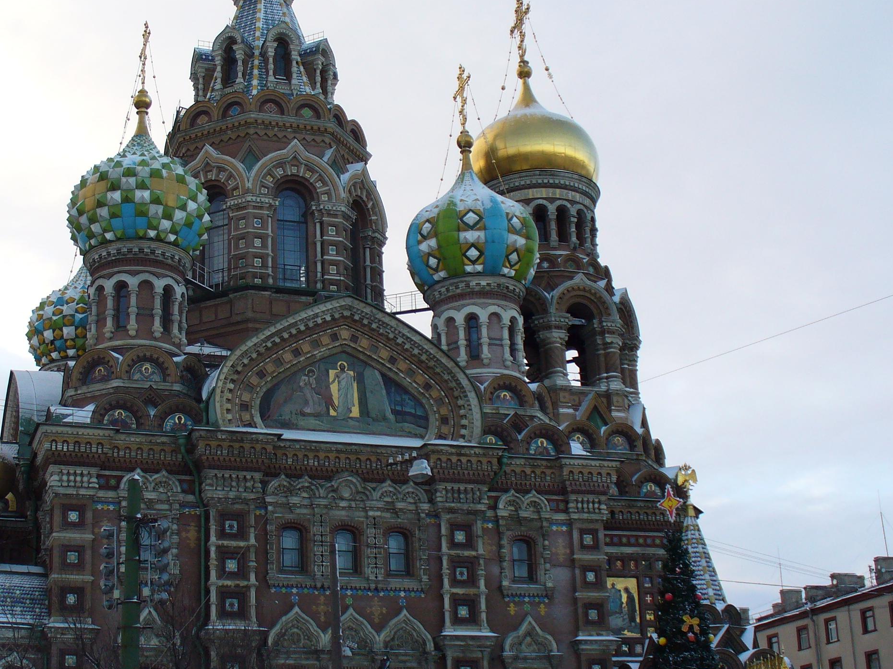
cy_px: 335
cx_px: 353
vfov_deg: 26.1
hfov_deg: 34.2
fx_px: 1444
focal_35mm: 56
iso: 80
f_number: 2.8
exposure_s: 1/250
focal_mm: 6.1
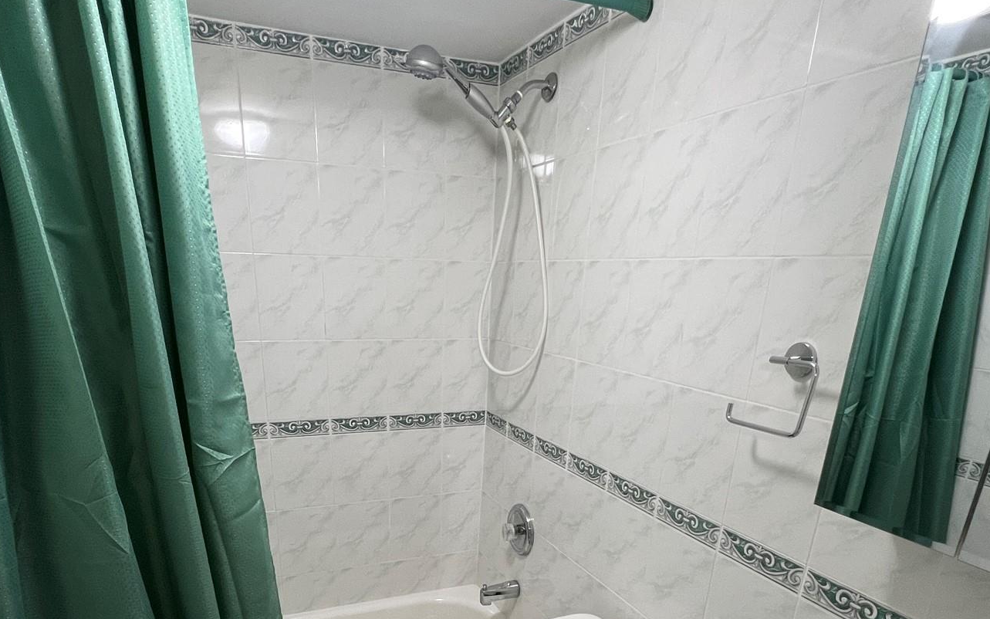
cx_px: 461
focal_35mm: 22
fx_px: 594
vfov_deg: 50.9
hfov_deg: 79.5
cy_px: 514
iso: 250
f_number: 1.8
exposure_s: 1/60
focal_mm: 1.57
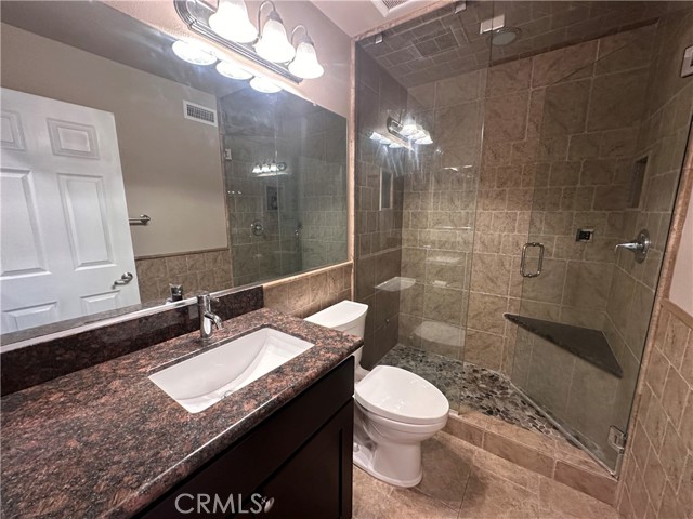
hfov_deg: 102.1
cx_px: 346
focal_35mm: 14
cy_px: 260
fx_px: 280
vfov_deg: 85.7
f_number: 2.2
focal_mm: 2.22
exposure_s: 1/60
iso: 500
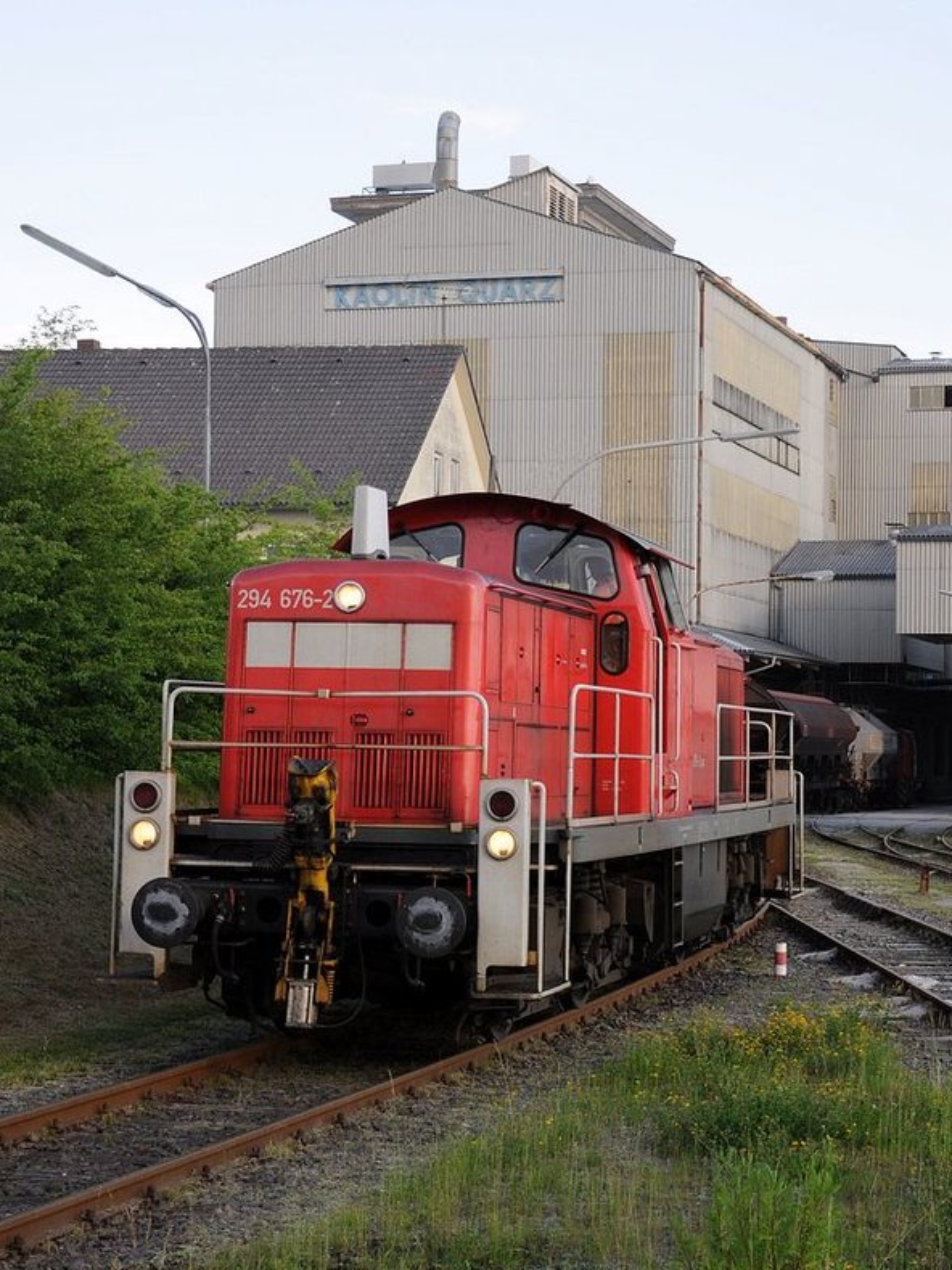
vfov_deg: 27.8
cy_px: 637
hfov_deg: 20.9
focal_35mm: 70
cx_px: 606
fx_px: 2568
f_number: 5.6
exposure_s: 1/320
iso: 250
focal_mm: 32
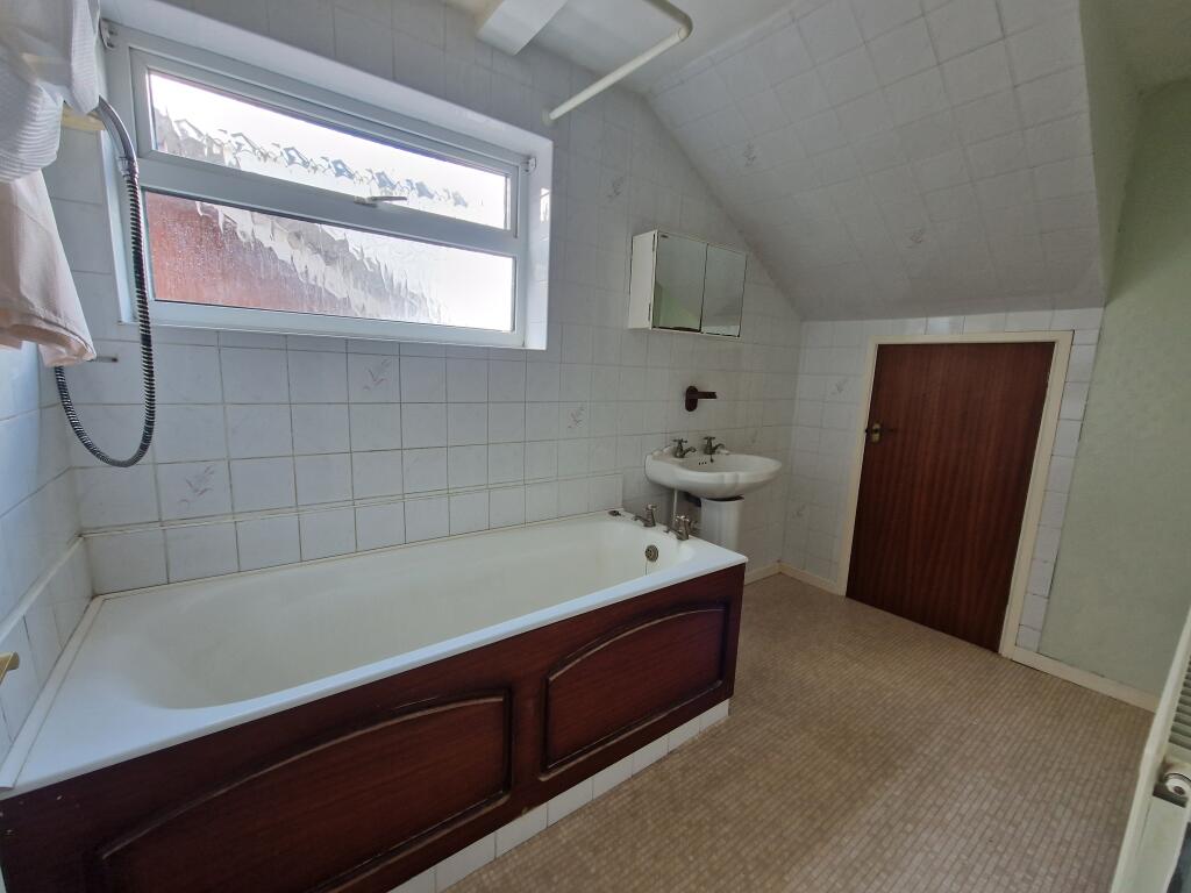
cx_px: 596
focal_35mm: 13
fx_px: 447
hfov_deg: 106.2
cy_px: 446
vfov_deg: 89.9
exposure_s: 1/50
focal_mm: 2.2
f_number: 2.2
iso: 125
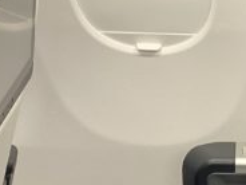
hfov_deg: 17.7
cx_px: 293
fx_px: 753
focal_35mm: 106
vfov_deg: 13.9
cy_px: 156
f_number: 1.8
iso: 160
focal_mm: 4.25
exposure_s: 1/52
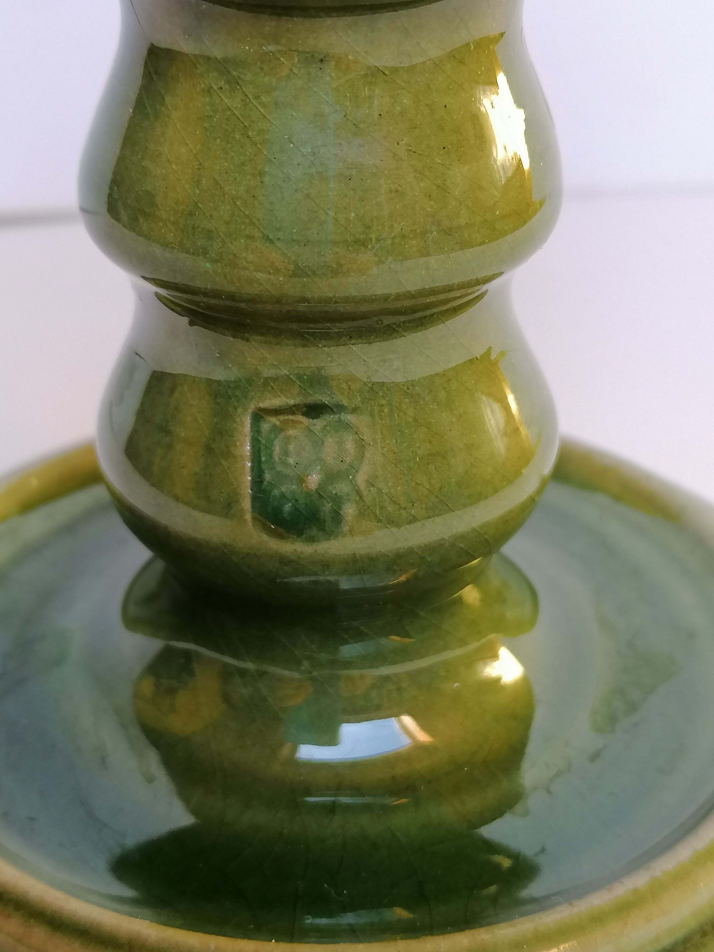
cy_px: 476
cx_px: 357
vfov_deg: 35.5
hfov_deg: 27.0
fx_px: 1485
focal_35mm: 54
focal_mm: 4.75
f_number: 1.8
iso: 100
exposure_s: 1/50
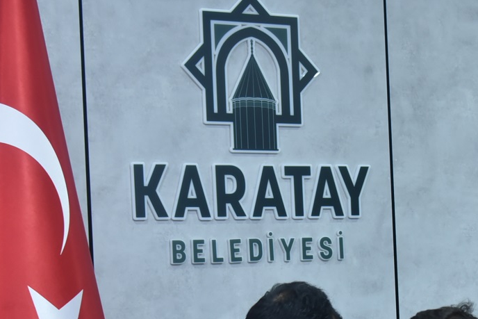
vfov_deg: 11.3
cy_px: 334
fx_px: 1594
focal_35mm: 120
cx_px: 394
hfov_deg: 16.9
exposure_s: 1/100
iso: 1000
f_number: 5.6
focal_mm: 55
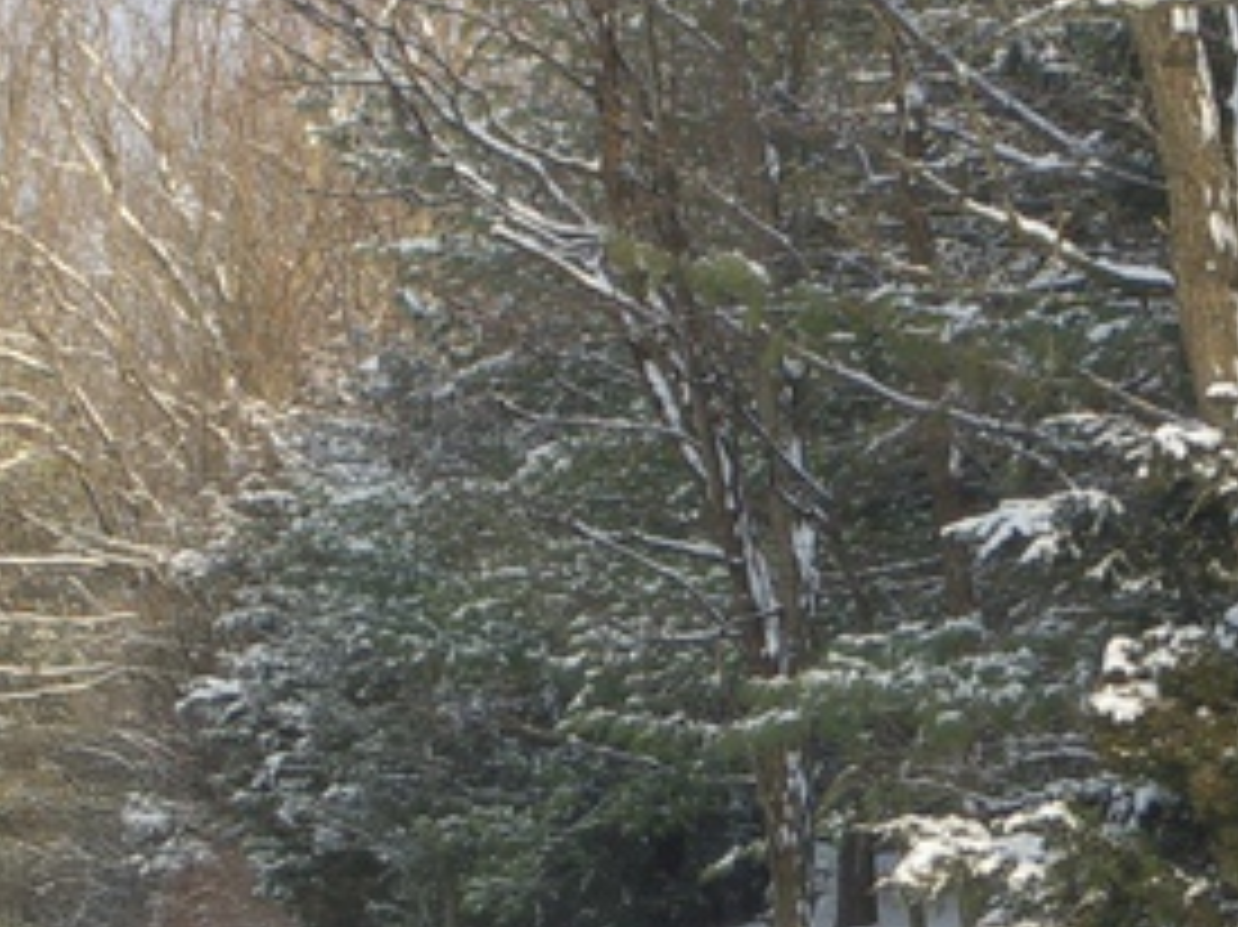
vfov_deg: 6.5
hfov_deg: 8.6
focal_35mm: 229
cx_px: 914
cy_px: 346
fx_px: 8186
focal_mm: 17.4
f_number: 4.8
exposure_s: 1/125
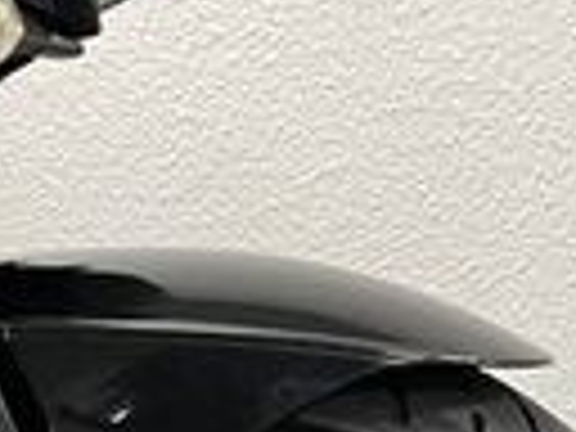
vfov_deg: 10.4
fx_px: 2163
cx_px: 315
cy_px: 904
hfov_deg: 15.2
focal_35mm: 130
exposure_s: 1/50
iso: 200
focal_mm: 5.1
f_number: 1.6
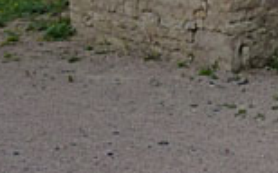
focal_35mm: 124
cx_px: 338
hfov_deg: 16.1
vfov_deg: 9.2
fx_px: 939
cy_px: -269
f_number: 4
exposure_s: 1/400
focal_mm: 5
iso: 125
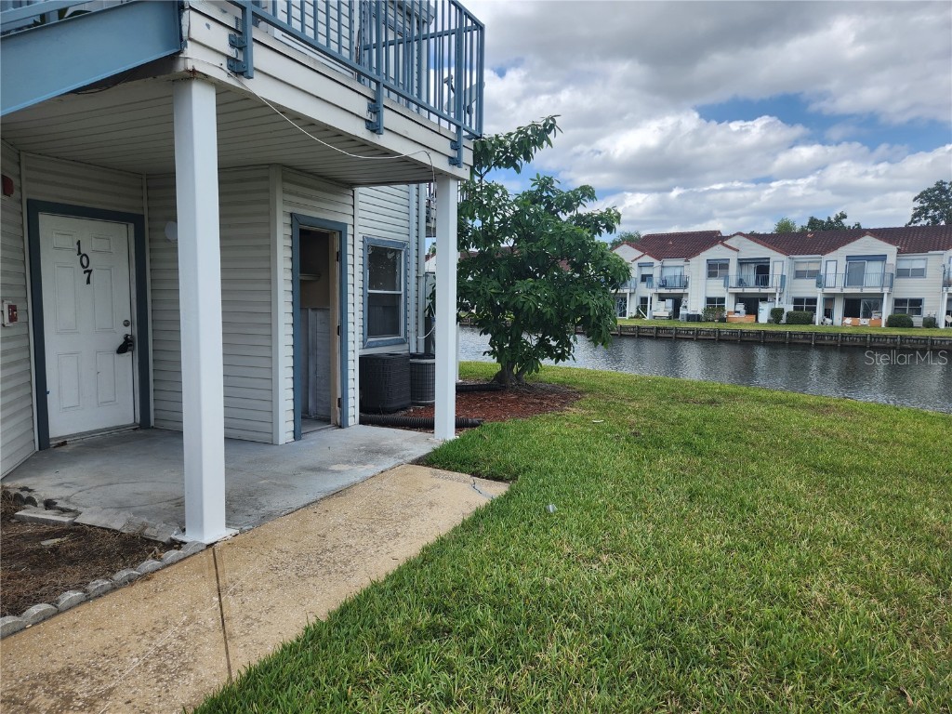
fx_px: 633
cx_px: 476
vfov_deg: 58.9
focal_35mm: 23
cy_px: 357
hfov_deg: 73.9
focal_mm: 5.4
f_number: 1.8
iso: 20
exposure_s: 1/1199
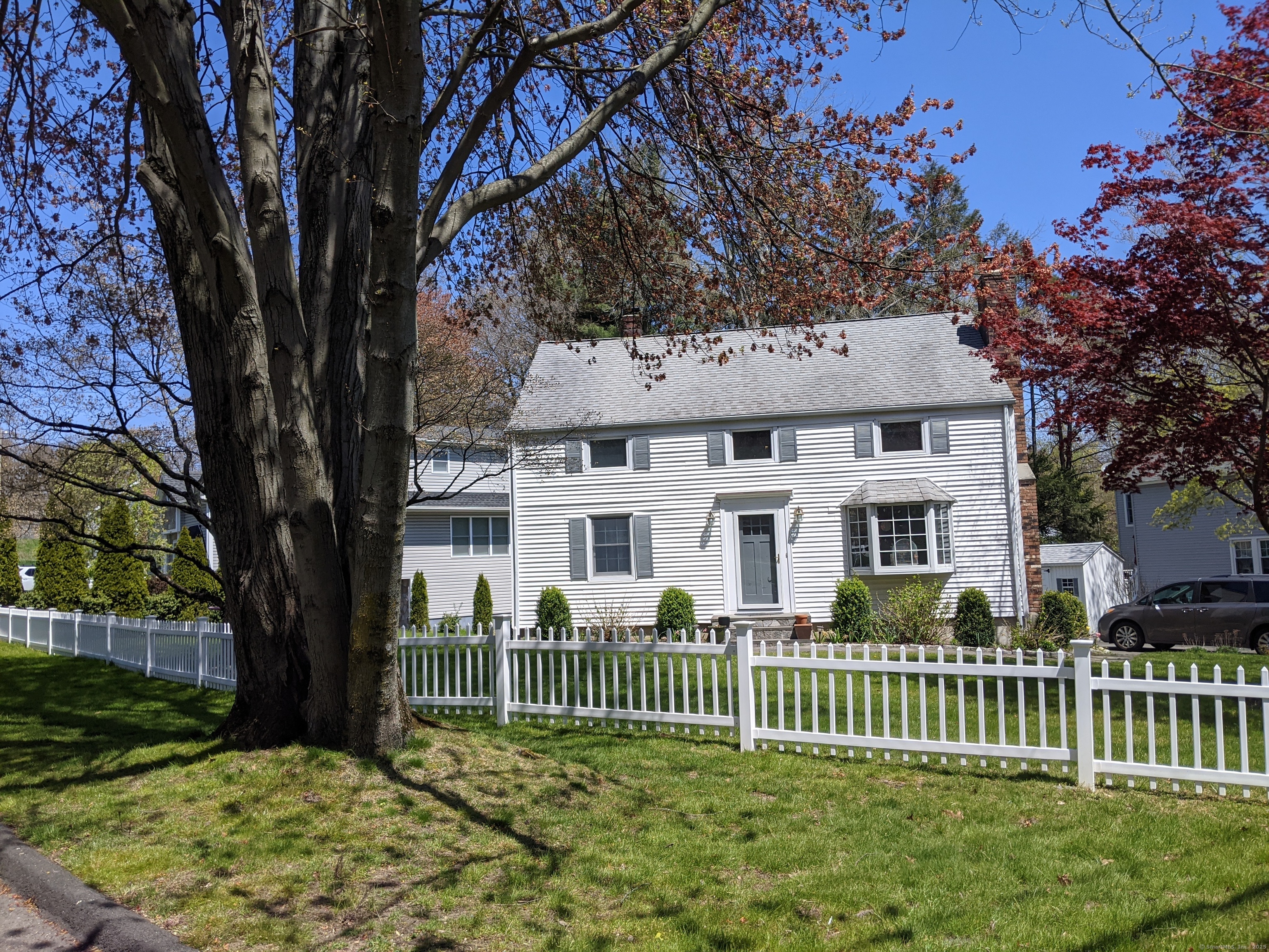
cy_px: 476
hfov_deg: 65.3
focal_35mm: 27
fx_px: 990
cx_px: 634
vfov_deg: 51.4
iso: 57
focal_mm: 4.44
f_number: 1.8
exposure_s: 1/3356
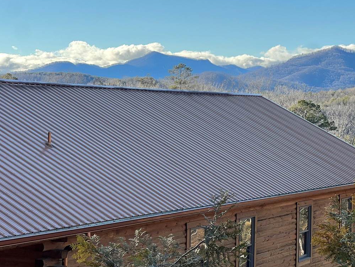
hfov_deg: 19.8
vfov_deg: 14.9
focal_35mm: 99
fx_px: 1015
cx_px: 182
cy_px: 149
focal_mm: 9
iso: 25
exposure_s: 1/201
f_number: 2.8
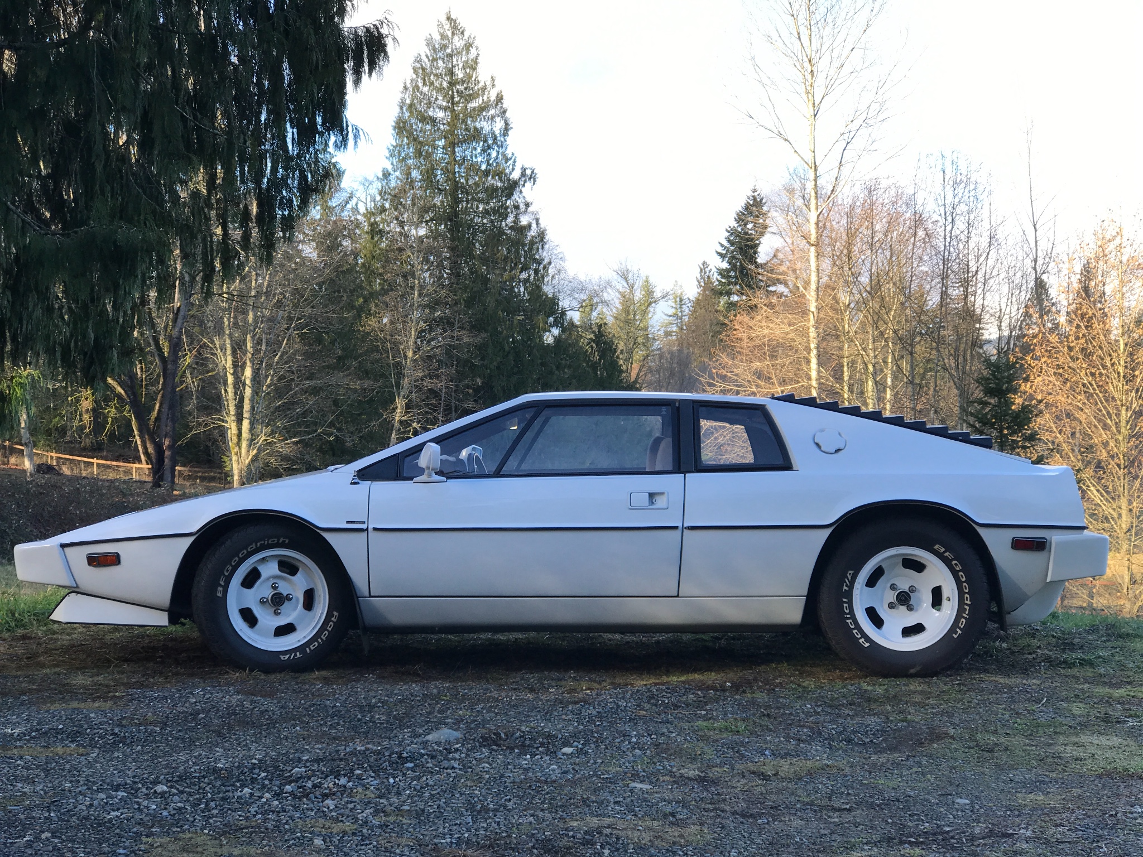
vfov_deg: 25.7
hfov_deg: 33.8
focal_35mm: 57
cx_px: 572
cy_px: 428
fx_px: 1882
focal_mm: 6.6
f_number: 2.8
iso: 20
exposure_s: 1/132
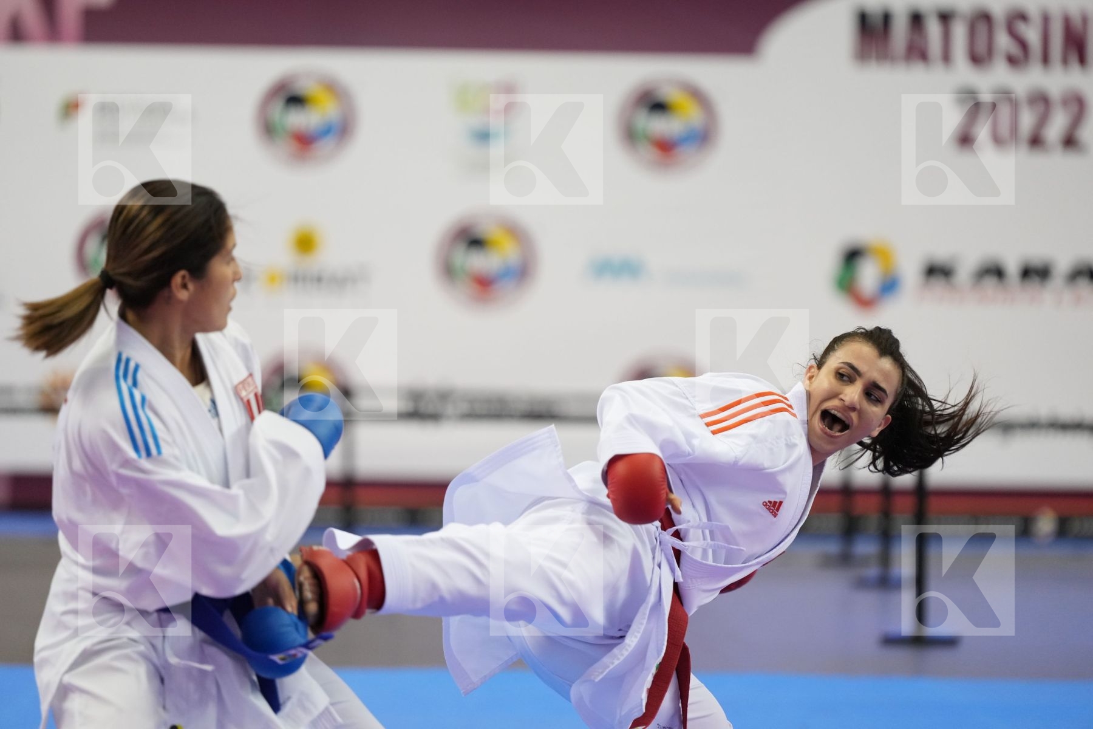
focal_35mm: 176
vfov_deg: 7.8
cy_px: 364
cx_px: 546
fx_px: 5343
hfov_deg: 11.7
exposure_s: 1/1000
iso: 2500
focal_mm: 176
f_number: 2.8
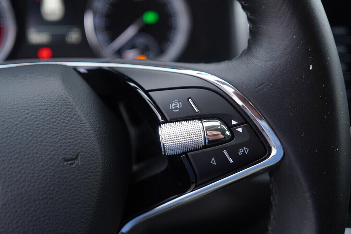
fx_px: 351
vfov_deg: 36.9
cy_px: 117
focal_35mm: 36
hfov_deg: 53.1
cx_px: 176
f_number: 2.8
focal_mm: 24
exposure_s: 1/40
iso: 160
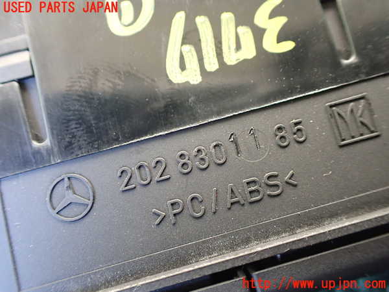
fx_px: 337
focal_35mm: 30
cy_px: 146
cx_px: 194
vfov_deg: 46.8
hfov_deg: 60.0
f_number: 2.3
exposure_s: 1/80
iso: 800
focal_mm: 5.4
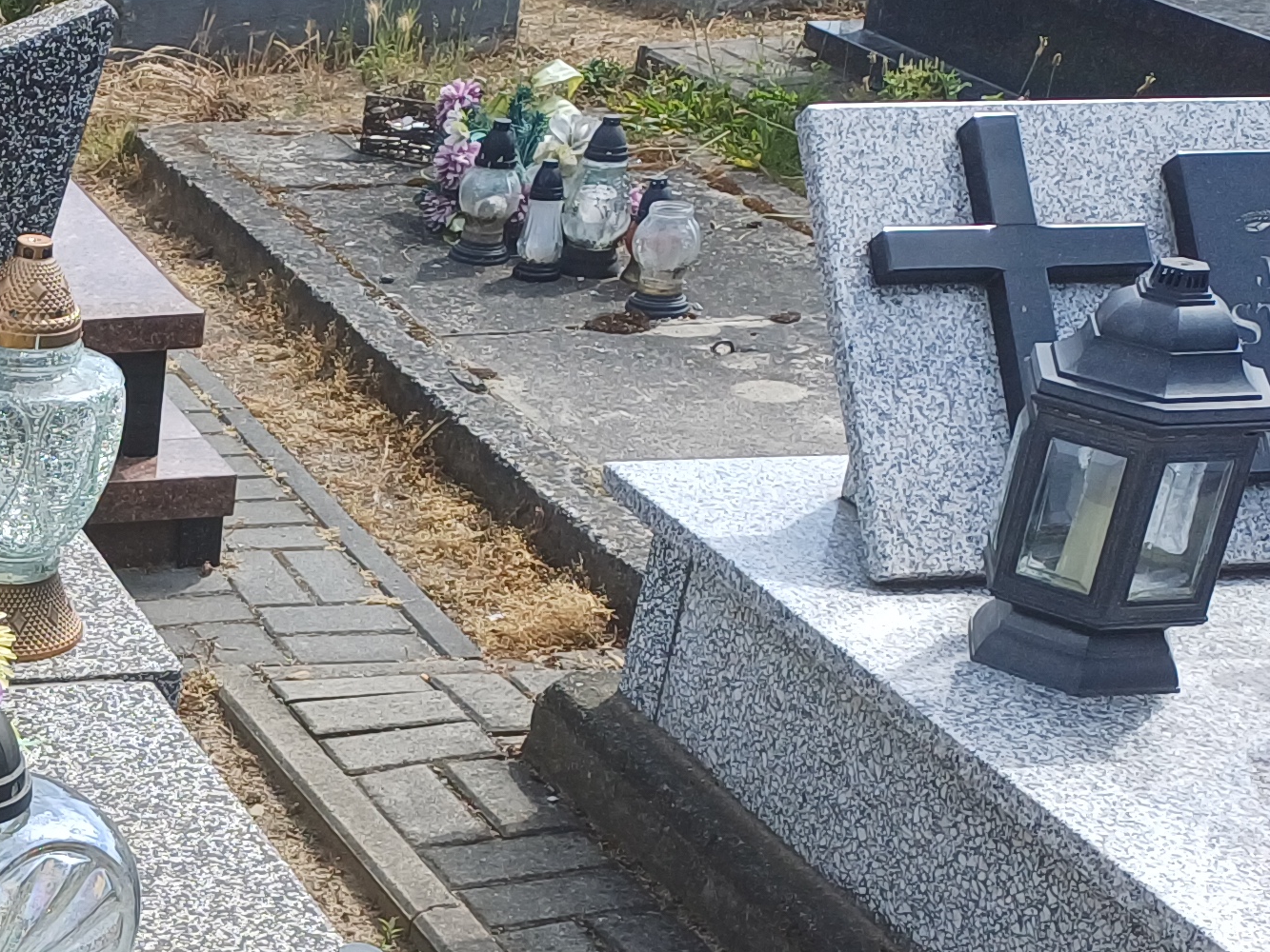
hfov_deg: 23.8
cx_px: -224
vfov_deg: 19.1
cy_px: 968
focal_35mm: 75
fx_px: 2752
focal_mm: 4.65
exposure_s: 1/712
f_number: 1.8
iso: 50
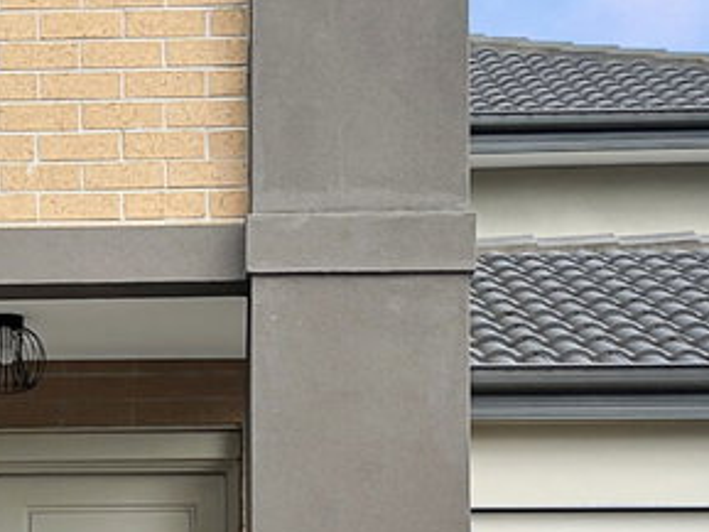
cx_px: 22
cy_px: 357
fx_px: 2766
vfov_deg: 11.0
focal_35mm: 135
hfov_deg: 14.4
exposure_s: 1/2045
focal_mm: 5.7
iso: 50
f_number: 1.5
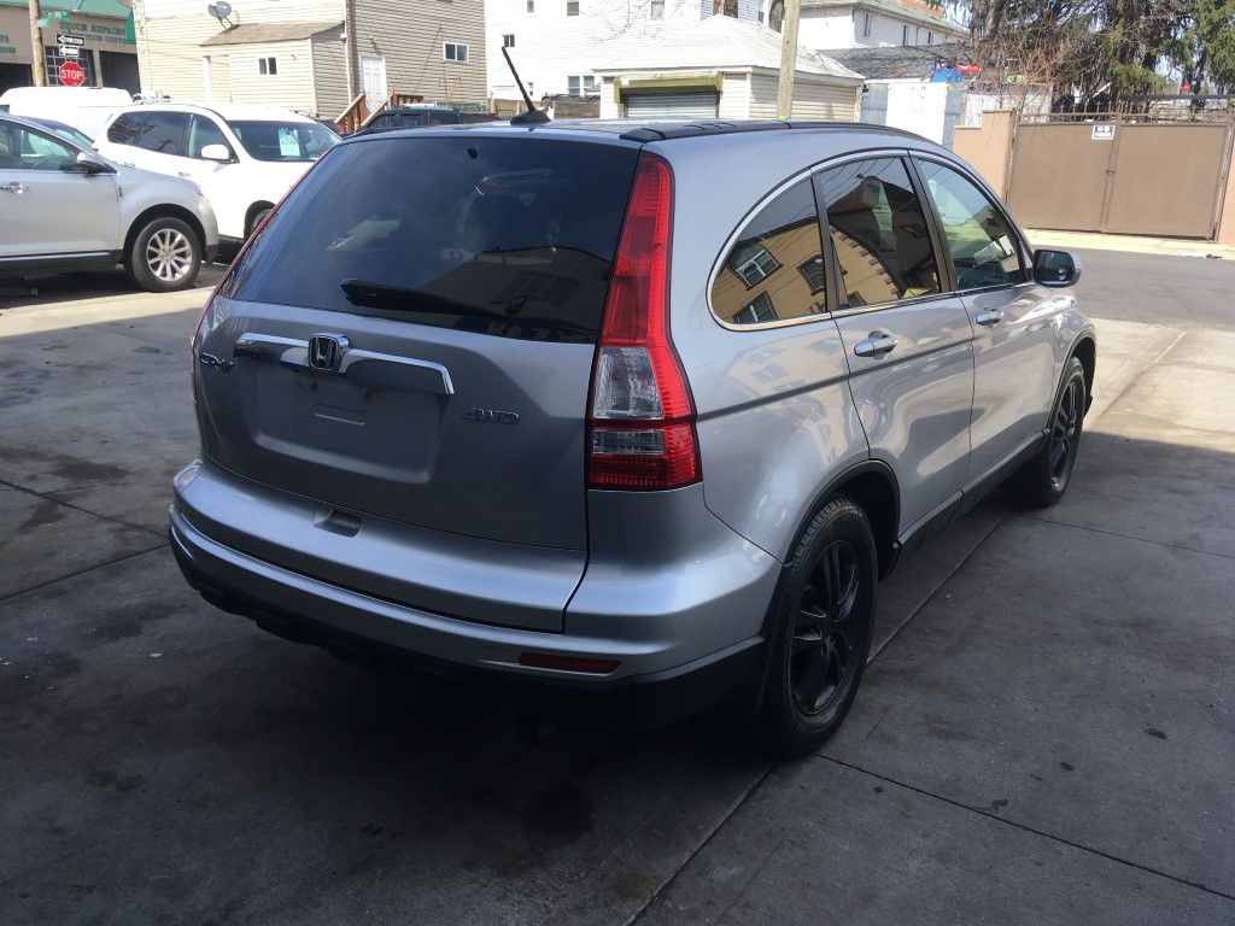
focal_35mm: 29
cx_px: 618
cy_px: 463
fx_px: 1035
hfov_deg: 61.7
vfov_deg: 48.2
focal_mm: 4.15
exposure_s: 1/641
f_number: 2.2
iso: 25
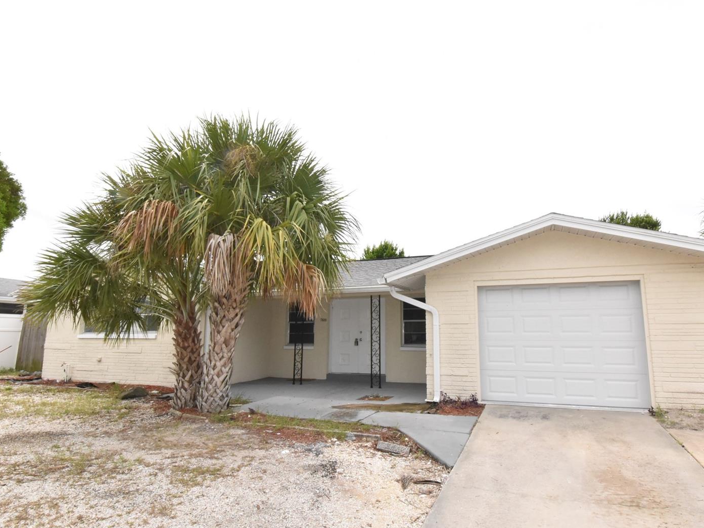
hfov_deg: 77.3
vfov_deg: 62.1
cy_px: 268
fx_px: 438
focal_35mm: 22
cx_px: 389
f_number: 25
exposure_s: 1/200
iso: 1600
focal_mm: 13
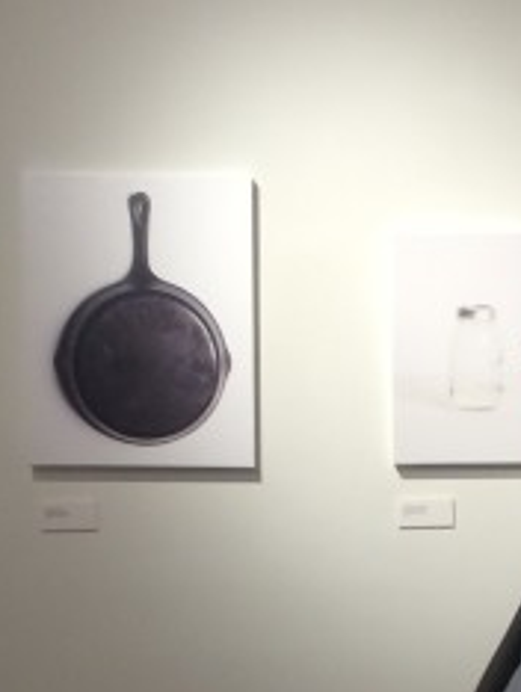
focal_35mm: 99
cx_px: 447
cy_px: 798
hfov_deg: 14.8
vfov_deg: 18.9
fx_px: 1983
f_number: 2.2
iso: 40
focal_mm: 4.15
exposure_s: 1/30
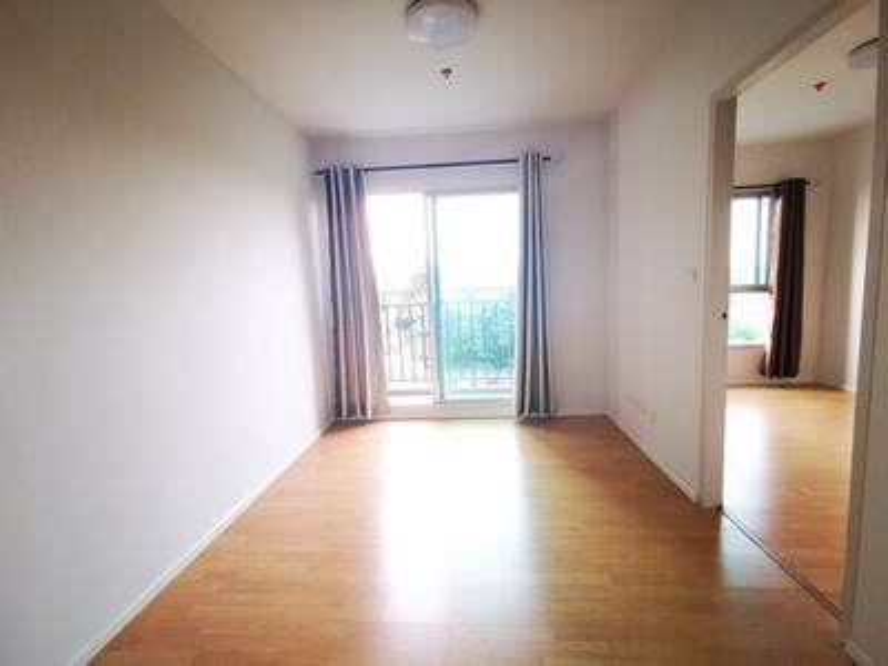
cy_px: 333
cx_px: 444
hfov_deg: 94.5
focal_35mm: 16
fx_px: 410
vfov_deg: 78.1
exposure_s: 1/50
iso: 400
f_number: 2.2
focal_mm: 2.35
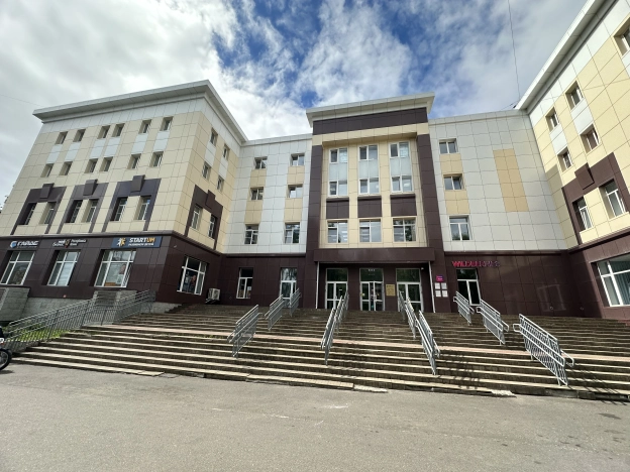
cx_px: 315
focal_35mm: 14
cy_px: 236
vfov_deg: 85.7
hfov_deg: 102.1
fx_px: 255
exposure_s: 1/1261
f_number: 2.2
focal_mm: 2.22
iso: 50
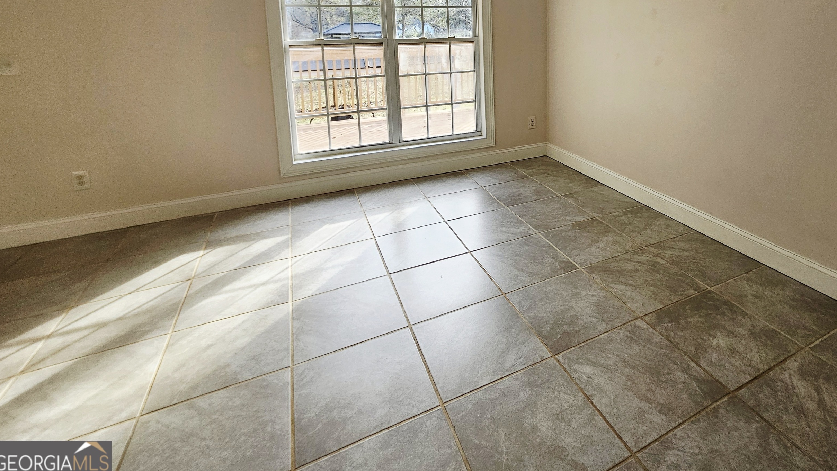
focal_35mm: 18
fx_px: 400
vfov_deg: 55.8
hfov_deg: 90.7
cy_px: 81
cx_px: 524
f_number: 2.2
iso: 80
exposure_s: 1/120
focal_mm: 2.2
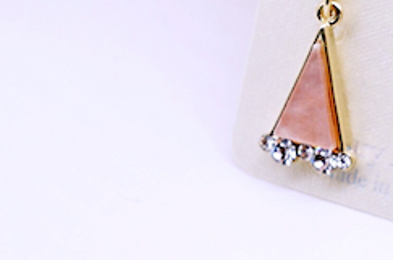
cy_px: 53
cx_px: 466
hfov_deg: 8.0
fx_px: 2784
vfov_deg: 5.4
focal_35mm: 256
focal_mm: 55
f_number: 9
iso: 800
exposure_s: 1/250
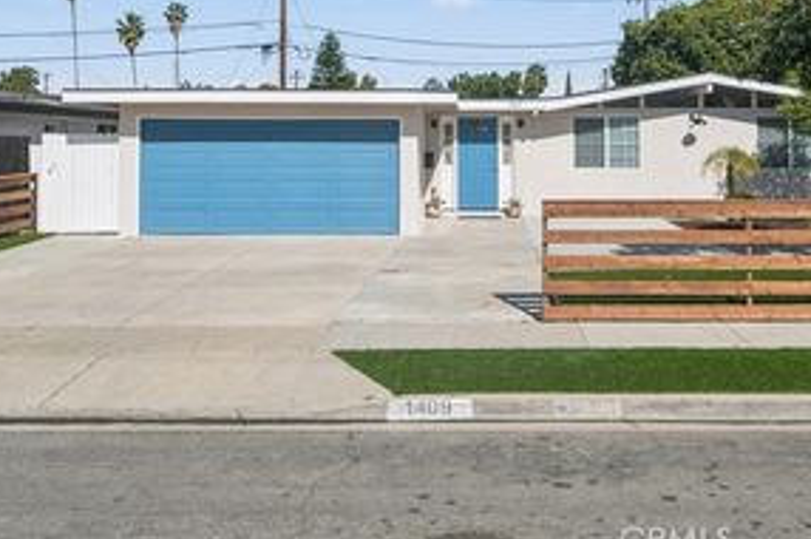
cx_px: 482
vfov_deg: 30.8
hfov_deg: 46.2
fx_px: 945
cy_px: 87
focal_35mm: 42
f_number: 8
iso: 100
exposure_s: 1/500
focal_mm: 24
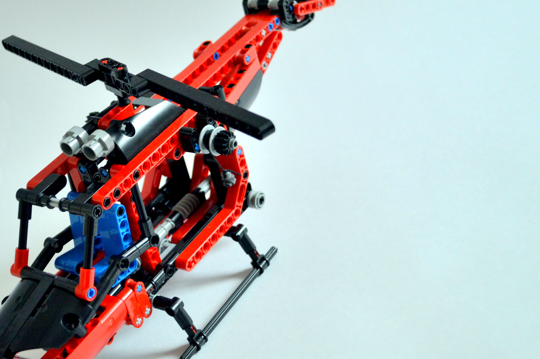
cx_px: 211
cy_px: 155
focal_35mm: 58
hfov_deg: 34.4
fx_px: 869
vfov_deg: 23.3
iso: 800
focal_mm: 26
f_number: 4.2
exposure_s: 1/13
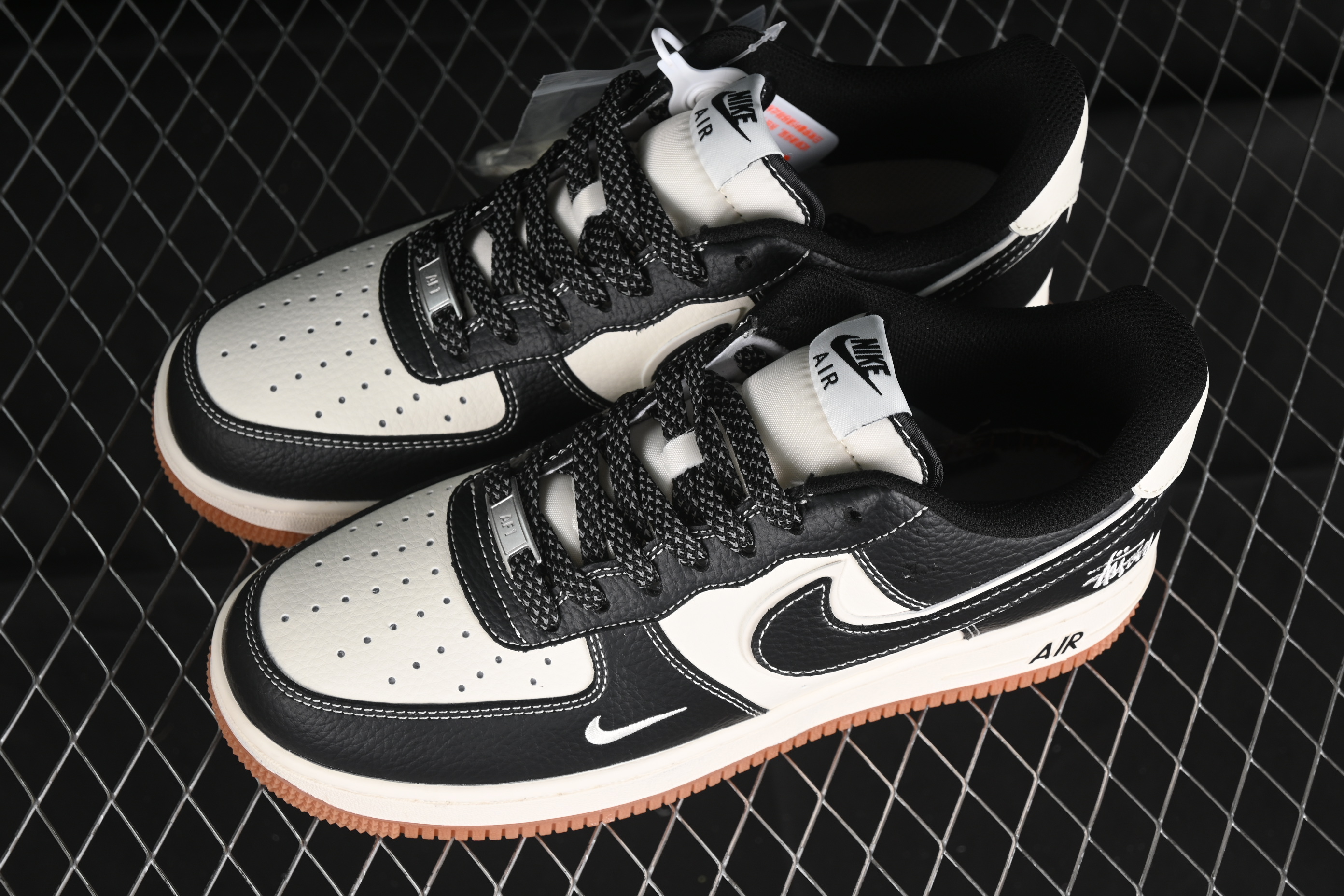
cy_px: 448
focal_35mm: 75
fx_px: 2800
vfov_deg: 18.2
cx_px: 672
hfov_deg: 27.0
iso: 160
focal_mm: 50
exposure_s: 1/60
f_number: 6.3
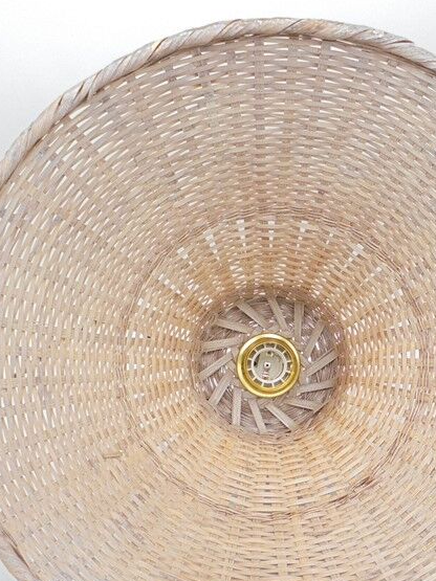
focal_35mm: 47
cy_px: 363
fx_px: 790
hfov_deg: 30.7
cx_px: 279
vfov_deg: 40.2
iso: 100
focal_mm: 5.3
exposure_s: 1/100
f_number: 3.7
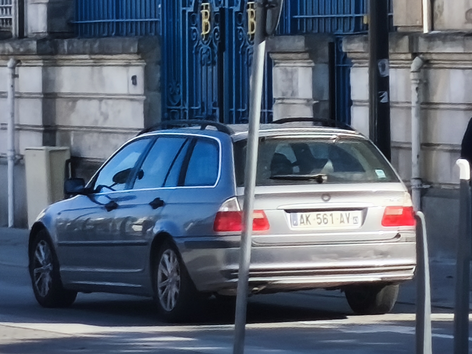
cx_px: 236
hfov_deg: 14.8
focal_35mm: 133
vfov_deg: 11.1
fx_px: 1813
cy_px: 177
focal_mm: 6.18
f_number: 1.65
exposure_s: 1/927
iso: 50
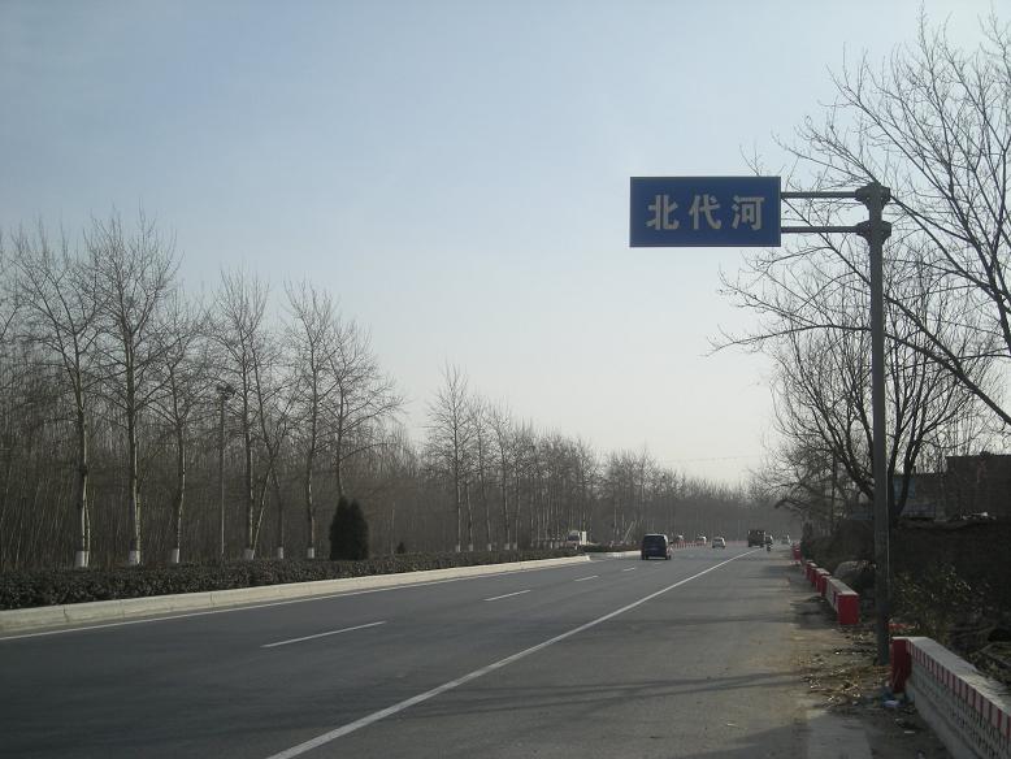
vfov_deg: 29.7
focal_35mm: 49
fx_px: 1432
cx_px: 506
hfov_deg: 38.9
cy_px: 380
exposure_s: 1/236
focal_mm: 7.9
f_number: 6.4
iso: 50
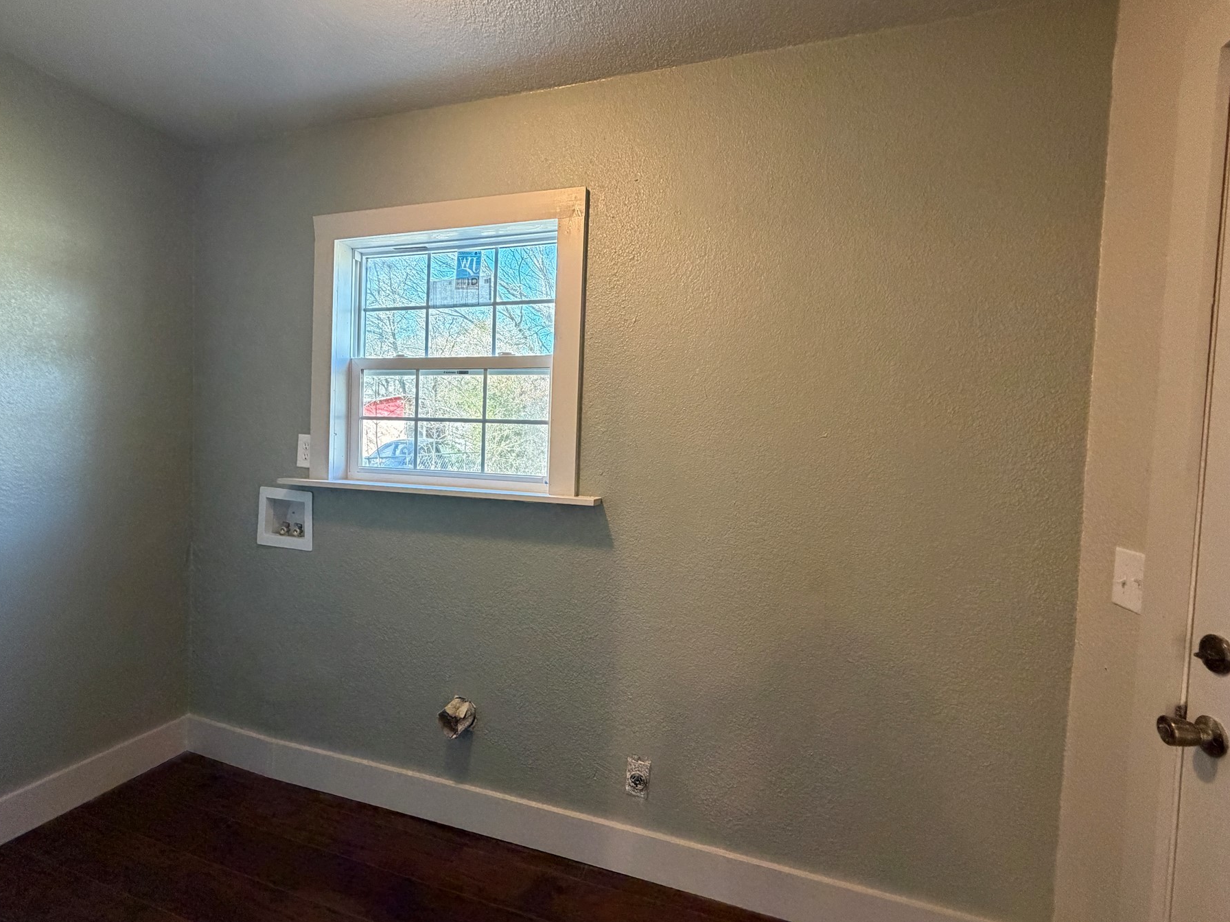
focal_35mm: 15
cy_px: 471
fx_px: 533
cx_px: 616
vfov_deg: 81.7
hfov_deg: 98.2
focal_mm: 2.22
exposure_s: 1/60
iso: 500
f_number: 2.2
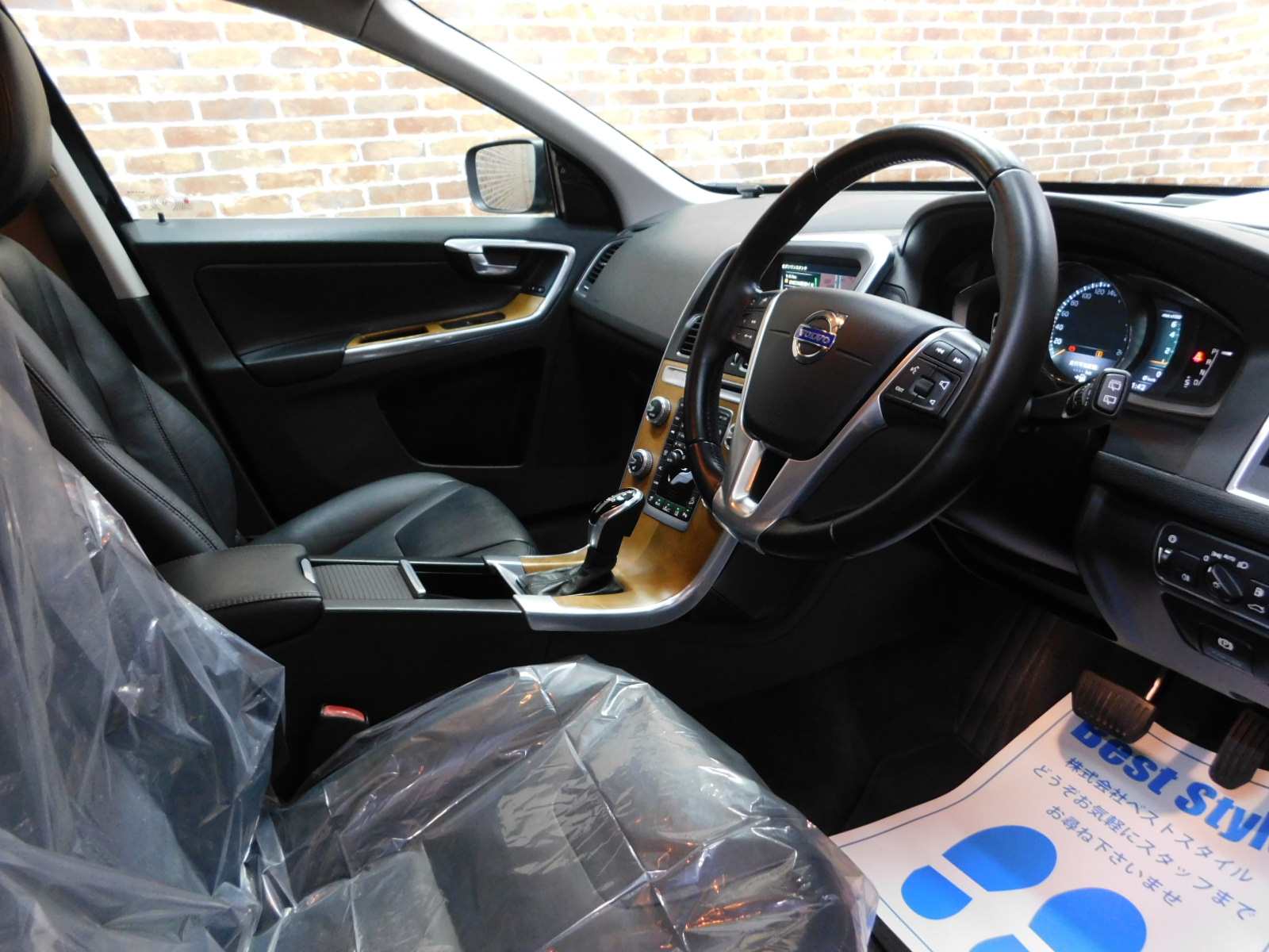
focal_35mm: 23
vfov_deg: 58.9
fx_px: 843
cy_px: 476
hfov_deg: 73.9
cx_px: 634
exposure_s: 1/13
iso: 400
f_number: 3
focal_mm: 4
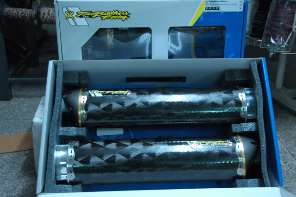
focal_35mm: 48
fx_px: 394
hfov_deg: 41.2
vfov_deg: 28.0
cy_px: 98
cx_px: 148
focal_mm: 32
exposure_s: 1/13
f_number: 4.2
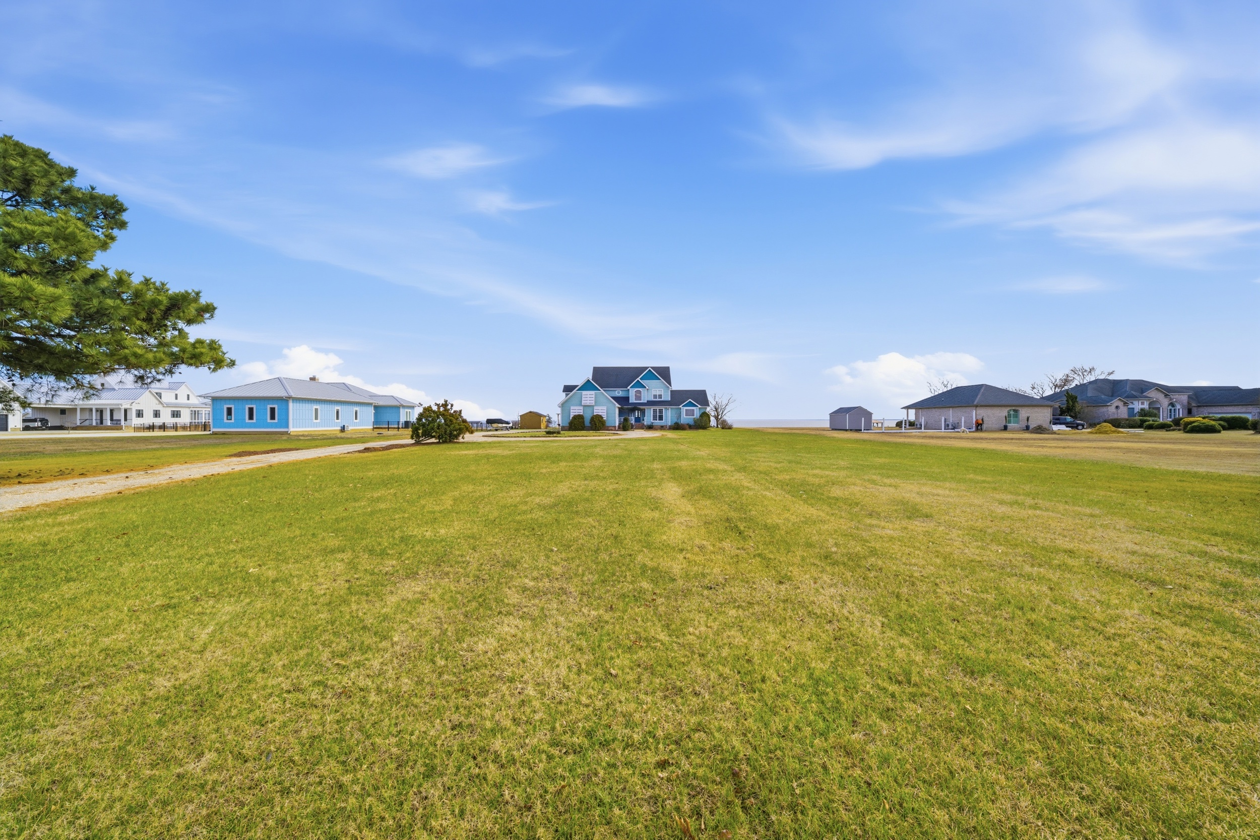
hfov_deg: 112.6
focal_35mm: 12
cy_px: 420
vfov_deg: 90.0
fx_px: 420
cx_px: 630
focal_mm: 12
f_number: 9
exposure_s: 1/3200
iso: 250
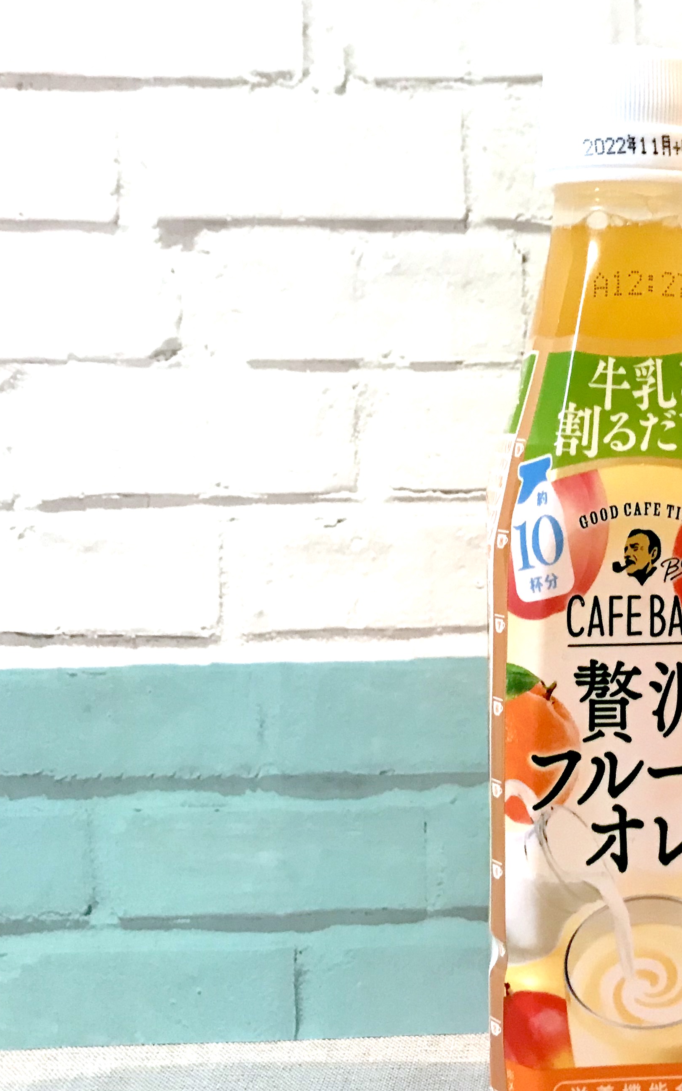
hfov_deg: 27.0
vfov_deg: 43.5
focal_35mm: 46
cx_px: 619
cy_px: 589
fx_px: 1368
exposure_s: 1/17
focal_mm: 3.99
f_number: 1.8
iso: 80
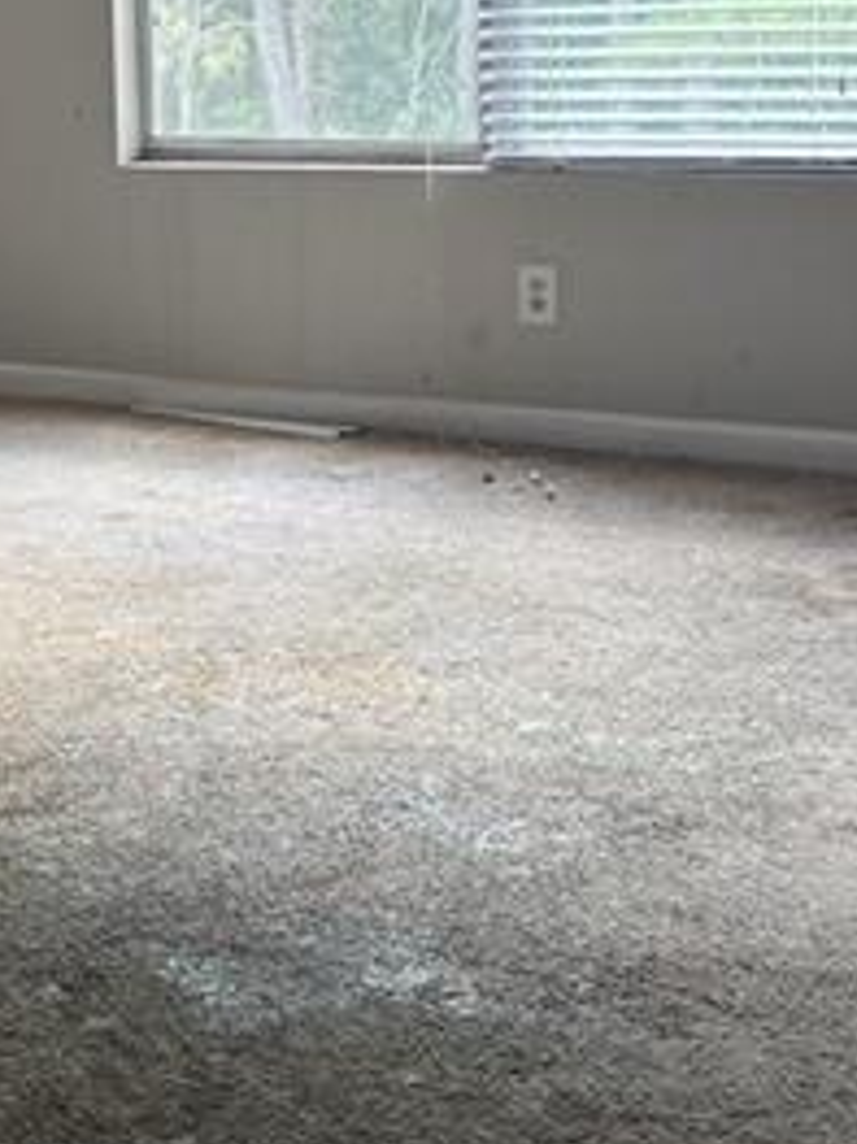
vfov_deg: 27.6
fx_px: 2313
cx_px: -113
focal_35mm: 70
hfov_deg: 20.0
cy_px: 374
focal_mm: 6.76
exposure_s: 1/80
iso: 200
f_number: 1.78
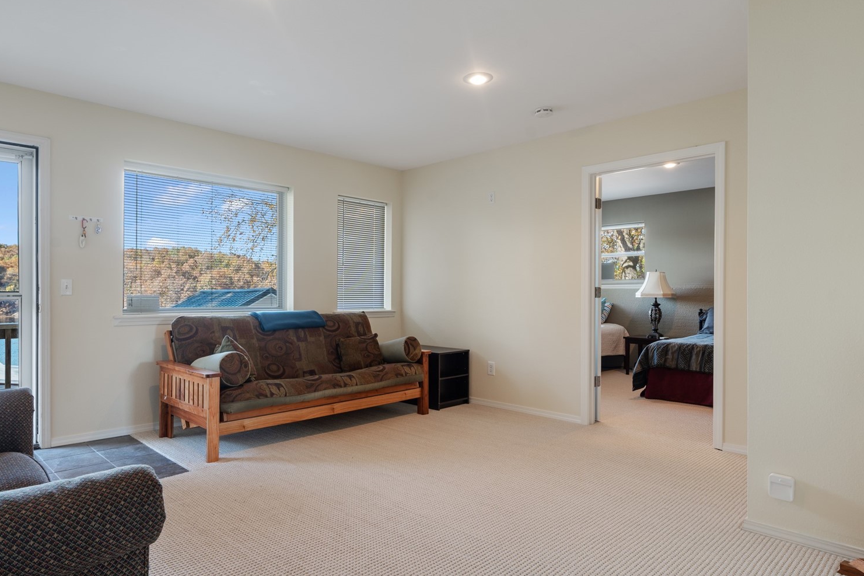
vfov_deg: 57.2
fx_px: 528
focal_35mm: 22
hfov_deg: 78.4
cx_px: 395
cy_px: 284
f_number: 9
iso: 200
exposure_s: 1/2
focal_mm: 16
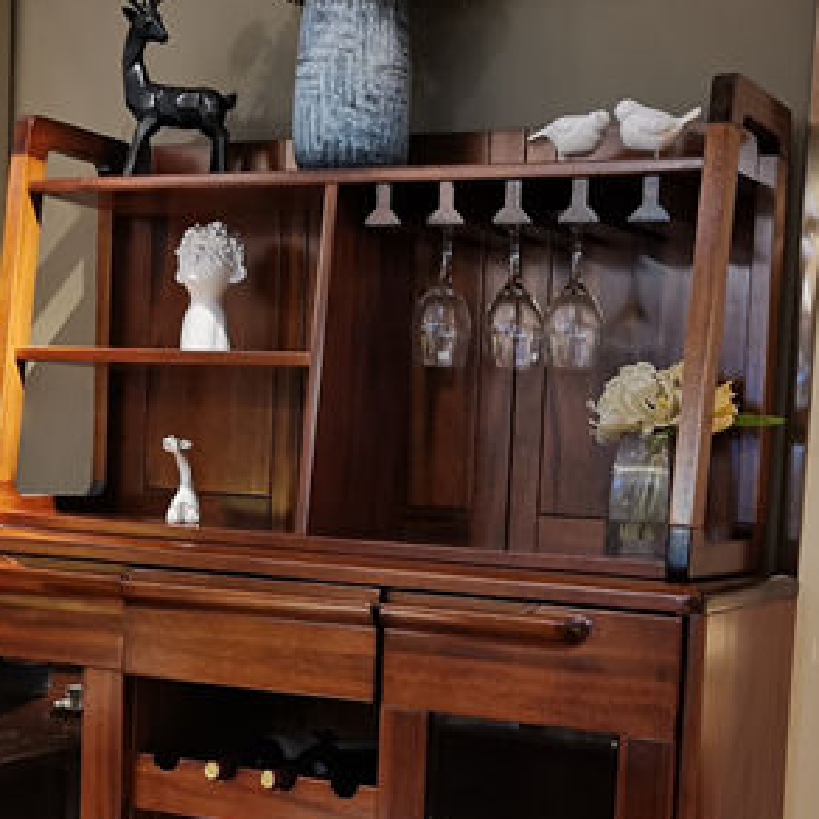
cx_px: 452
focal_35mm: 63
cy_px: 603
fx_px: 1686
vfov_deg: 27.0
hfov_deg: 27.3
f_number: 1.8
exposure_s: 1/50
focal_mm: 5.58
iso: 800
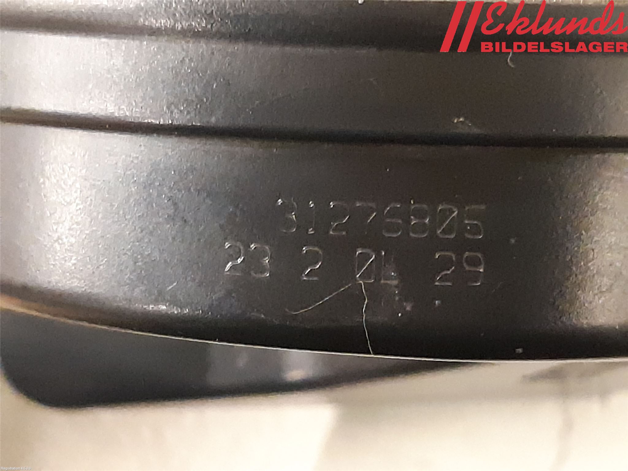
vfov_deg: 53.1
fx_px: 472
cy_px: 236
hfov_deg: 67.3
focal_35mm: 26
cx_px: 314
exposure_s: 1/17
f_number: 1.7
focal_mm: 3.93
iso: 640
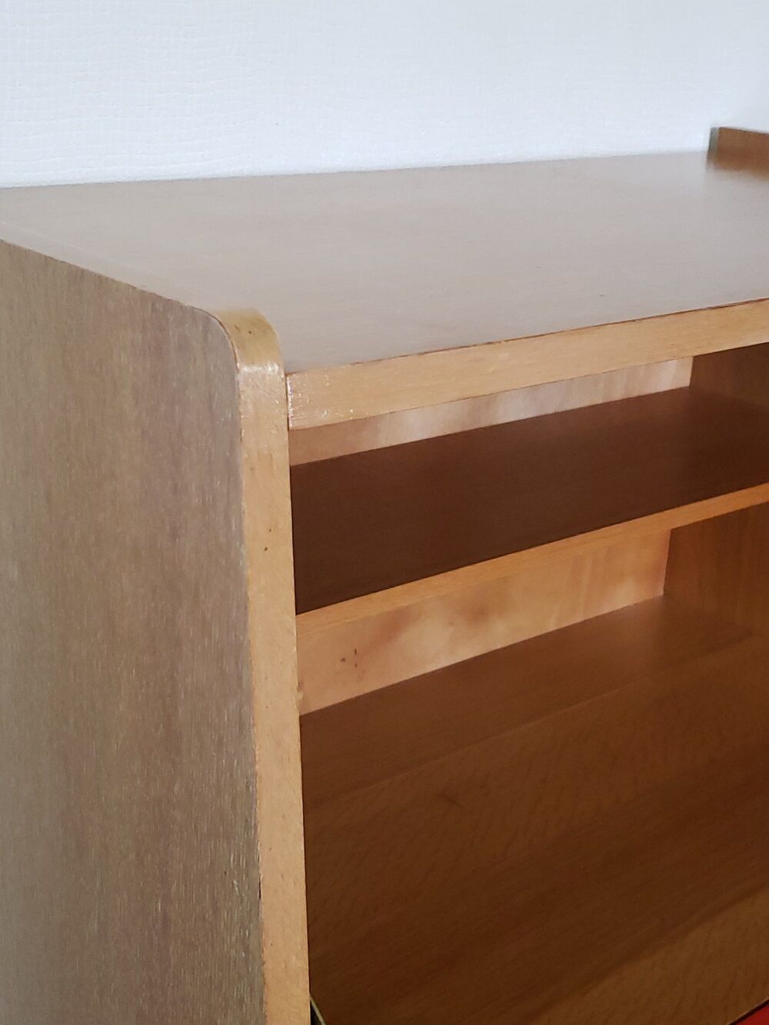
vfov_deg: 67.3
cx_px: 384
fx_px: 770
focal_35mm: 26
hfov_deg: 53.1
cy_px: 512
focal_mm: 4.3
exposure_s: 1/30
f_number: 1.5
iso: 320
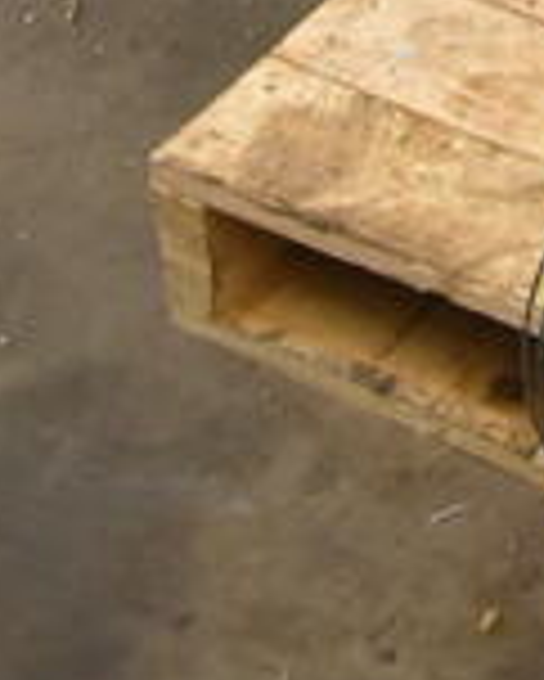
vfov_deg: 10.4
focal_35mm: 153
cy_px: -1092
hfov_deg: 9.0
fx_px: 3076
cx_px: 1335
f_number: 3.5
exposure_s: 1/125
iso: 2200
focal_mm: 18
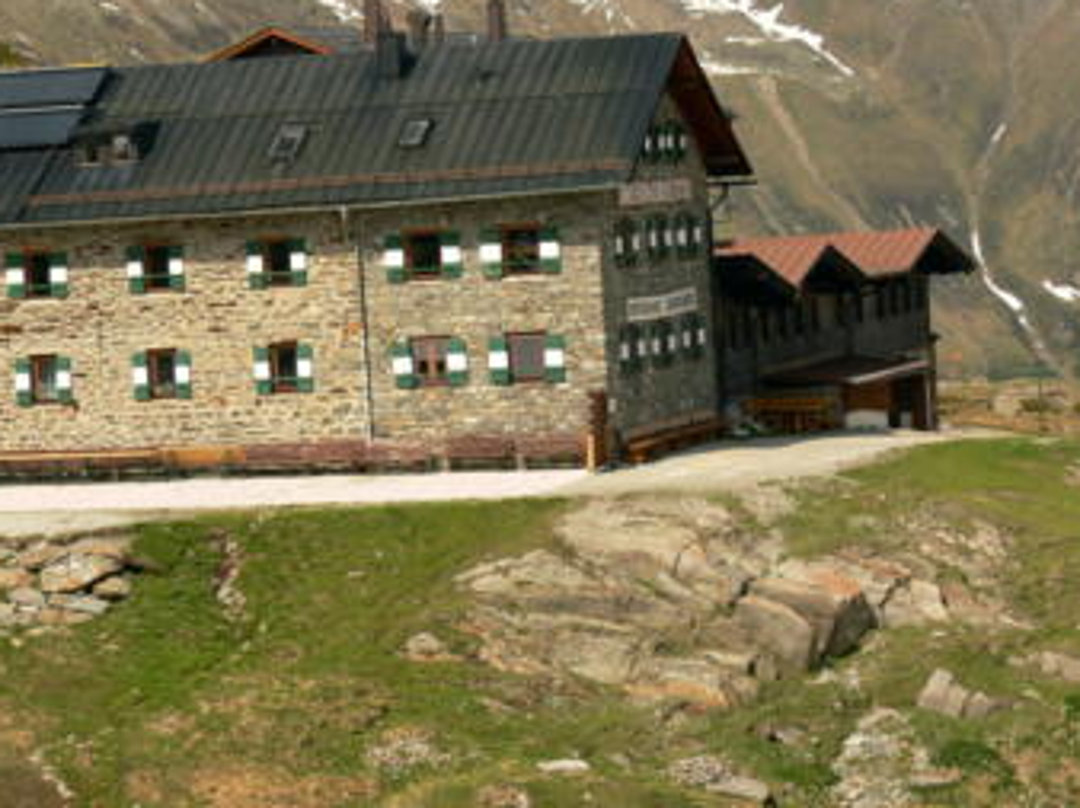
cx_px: 425
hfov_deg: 14.5
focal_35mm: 136
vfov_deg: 10.9
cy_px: 329
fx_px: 4240
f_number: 5.6
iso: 80
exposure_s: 1/125
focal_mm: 17.3
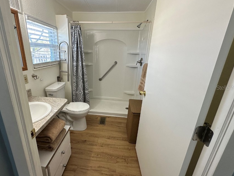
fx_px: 115
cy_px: 87
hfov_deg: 90.5
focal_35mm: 17
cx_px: 100
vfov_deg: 74.7
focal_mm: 2.22
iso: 125
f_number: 2.2
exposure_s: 1/120
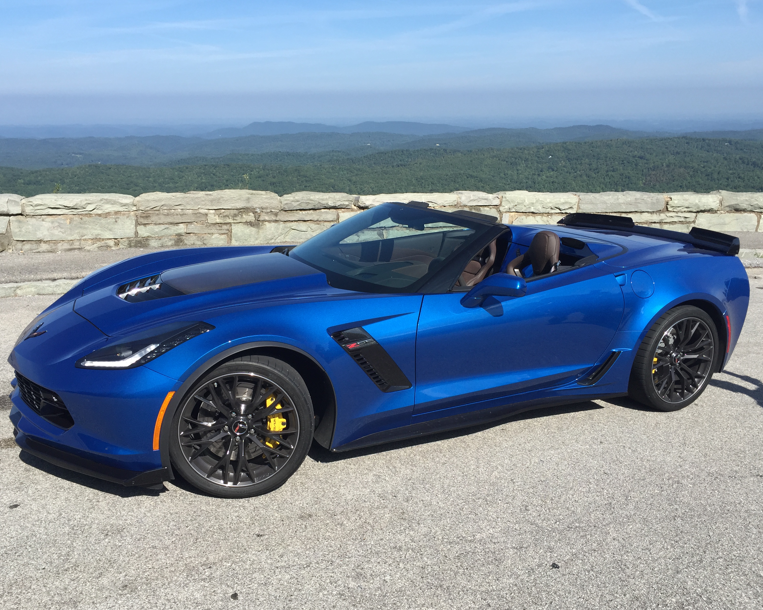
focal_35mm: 31
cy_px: 307
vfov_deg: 47.1
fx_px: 700
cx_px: 366
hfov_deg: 57.2
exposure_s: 1/1412
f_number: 2.2
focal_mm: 4.15
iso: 32
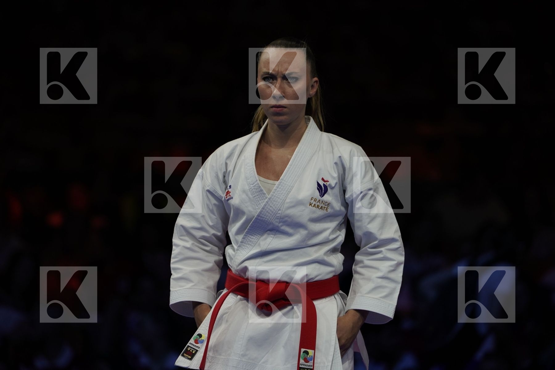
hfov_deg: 5.7
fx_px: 5611
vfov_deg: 3.8
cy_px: 185
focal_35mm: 364
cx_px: 278
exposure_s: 1/500
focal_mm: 364
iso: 640
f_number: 5.6
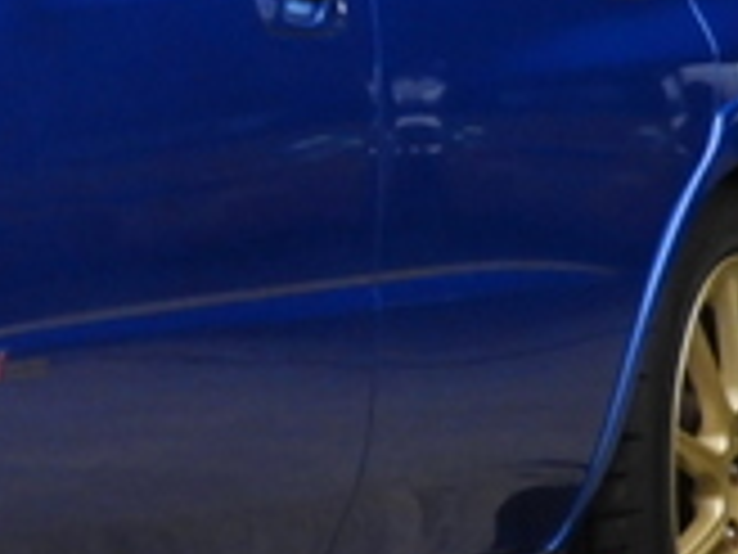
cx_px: -742
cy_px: 27
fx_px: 11982
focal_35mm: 562
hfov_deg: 3.5
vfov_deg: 2.6
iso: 400
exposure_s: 1/40
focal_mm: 20.6
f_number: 5
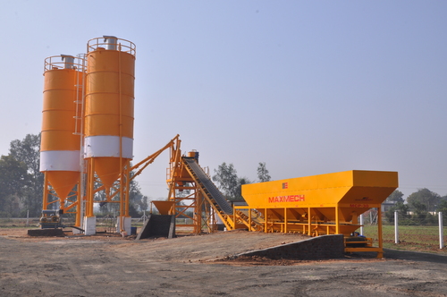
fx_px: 558
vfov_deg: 29.8
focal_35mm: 45
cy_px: 148
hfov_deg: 43.7
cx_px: 224
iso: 200
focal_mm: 30
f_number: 18
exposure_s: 1/125
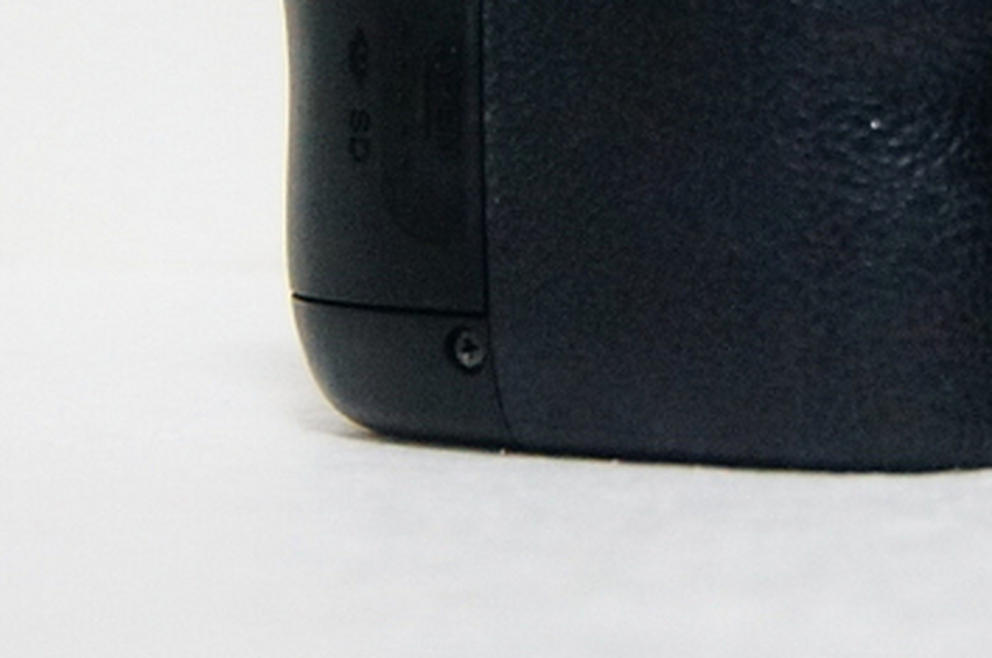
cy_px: -182
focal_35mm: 168
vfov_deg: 8.1
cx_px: 1341
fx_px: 4612
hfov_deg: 11.9
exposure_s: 1/60
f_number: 4.5
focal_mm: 35
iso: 2000
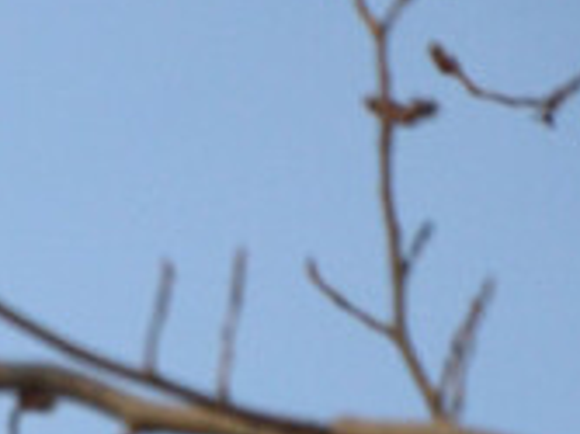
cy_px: 1165
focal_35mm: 1084
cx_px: -1459
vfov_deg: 1.4
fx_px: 18157
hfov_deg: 1.8
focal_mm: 105
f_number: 9
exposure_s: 1/800
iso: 400
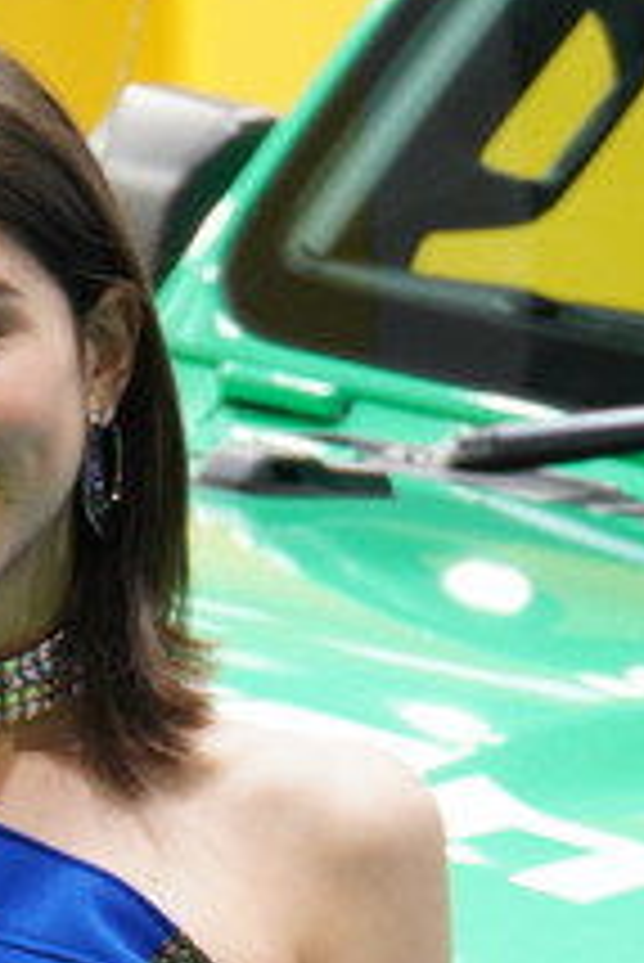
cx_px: -43
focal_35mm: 287
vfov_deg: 7.1
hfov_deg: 4.8
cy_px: 1192
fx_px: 7688
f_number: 5.6
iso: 1250
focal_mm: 64
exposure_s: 1/100
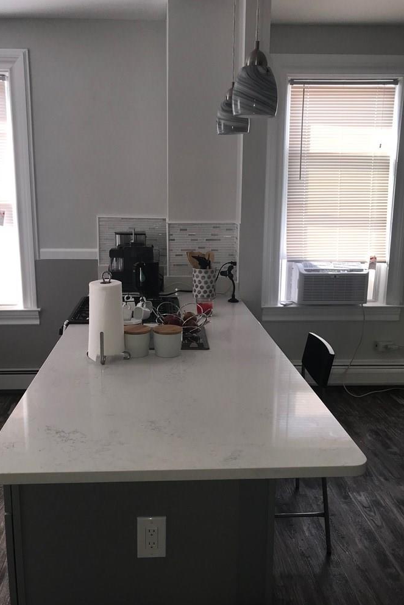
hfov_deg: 43.6
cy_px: 301
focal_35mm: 30
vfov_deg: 61.9
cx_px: 182
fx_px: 505
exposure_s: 1/73
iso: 20
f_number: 1.8
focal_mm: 3.99
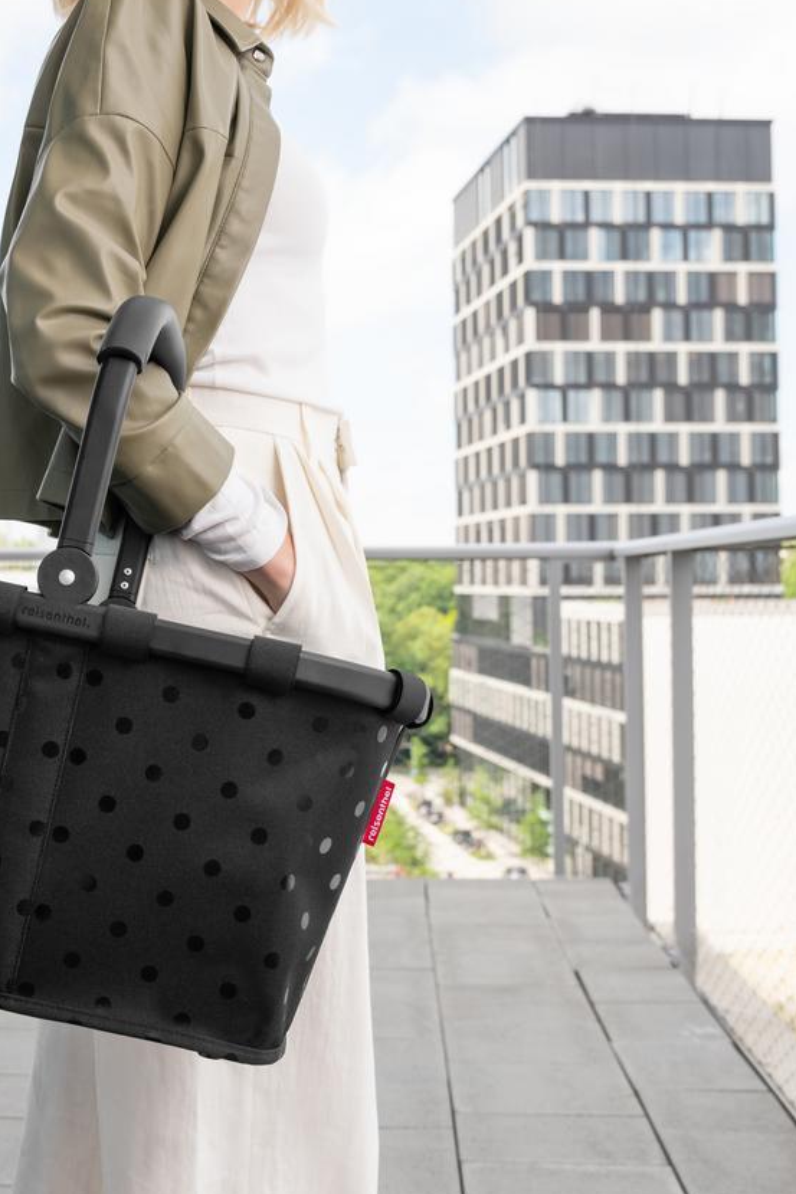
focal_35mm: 54
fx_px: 1792
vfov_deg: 36.8
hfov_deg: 24.6
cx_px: 139
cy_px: 506
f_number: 5.6
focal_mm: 32
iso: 500
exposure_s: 1/640
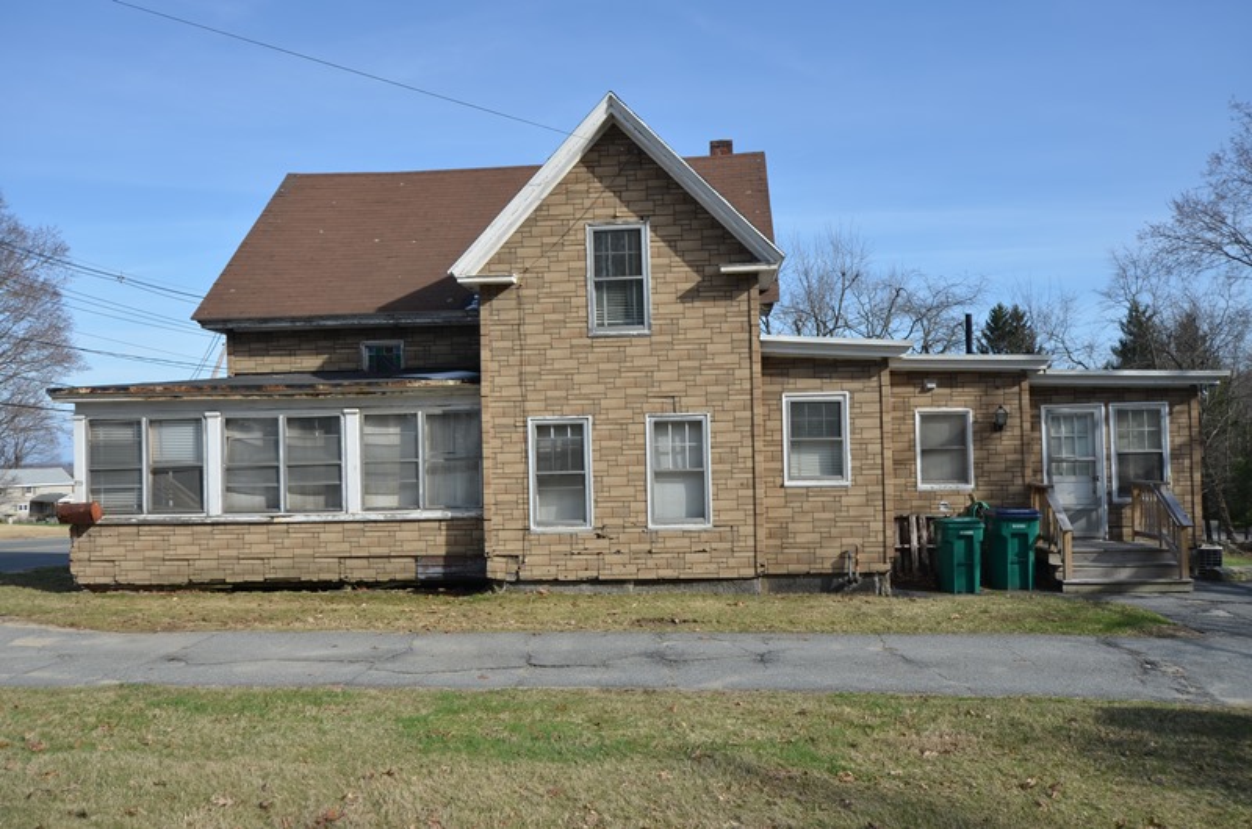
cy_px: 414
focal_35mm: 27
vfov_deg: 47.7
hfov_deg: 67.5
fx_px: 937
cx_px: 626
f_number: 7.1
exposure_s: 1/200
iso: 100
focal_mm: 18
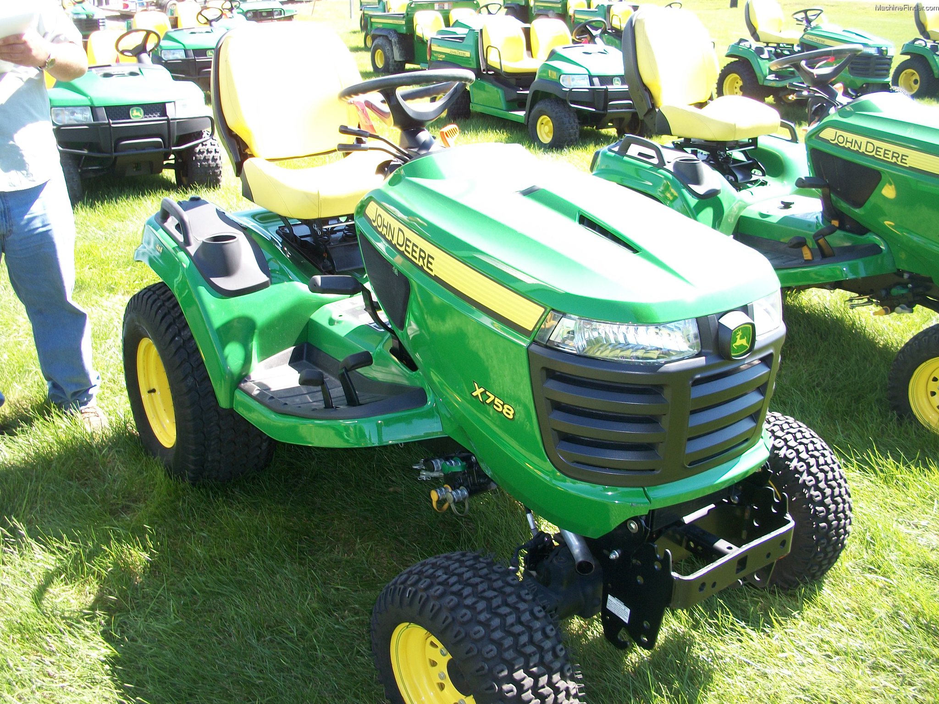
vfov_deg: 40.7
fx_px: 949
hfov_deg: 52.6
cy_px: 352
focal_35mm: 35
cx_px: 470
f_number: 3.1
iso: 80
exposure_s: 1/125
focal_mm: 6.3
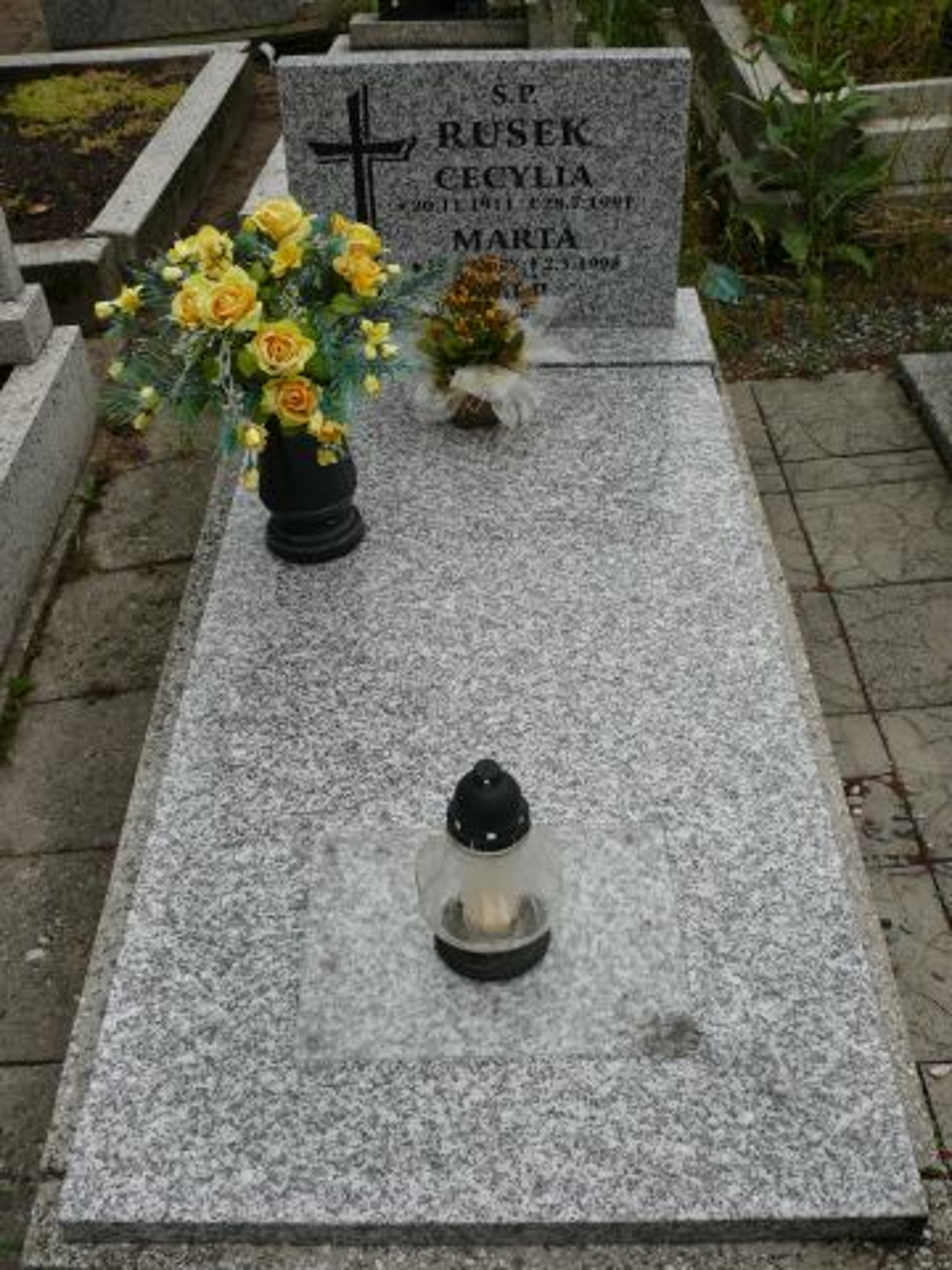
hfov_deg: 40.7
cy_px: 635
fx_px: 1283
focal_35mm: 35
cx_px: 476
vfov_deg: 52.6
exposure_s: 1/200
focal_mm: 7.4
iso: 100
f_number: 4
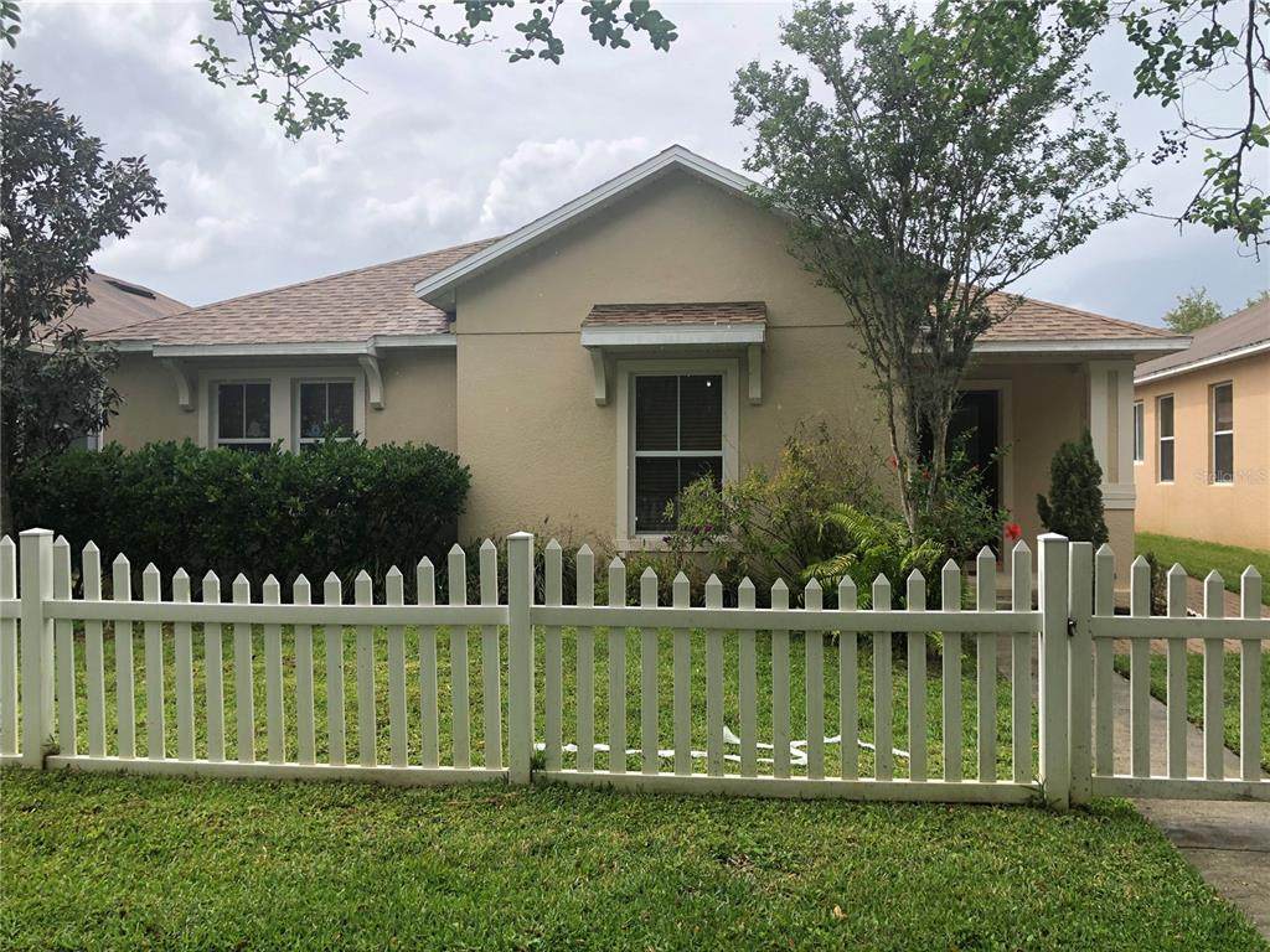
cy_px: 476
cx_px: 635
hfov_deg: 63.4
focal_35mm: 28
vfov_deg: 49.7
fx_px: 1027
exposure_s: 1/1600
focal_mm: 3.99
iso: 20
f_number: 1.8
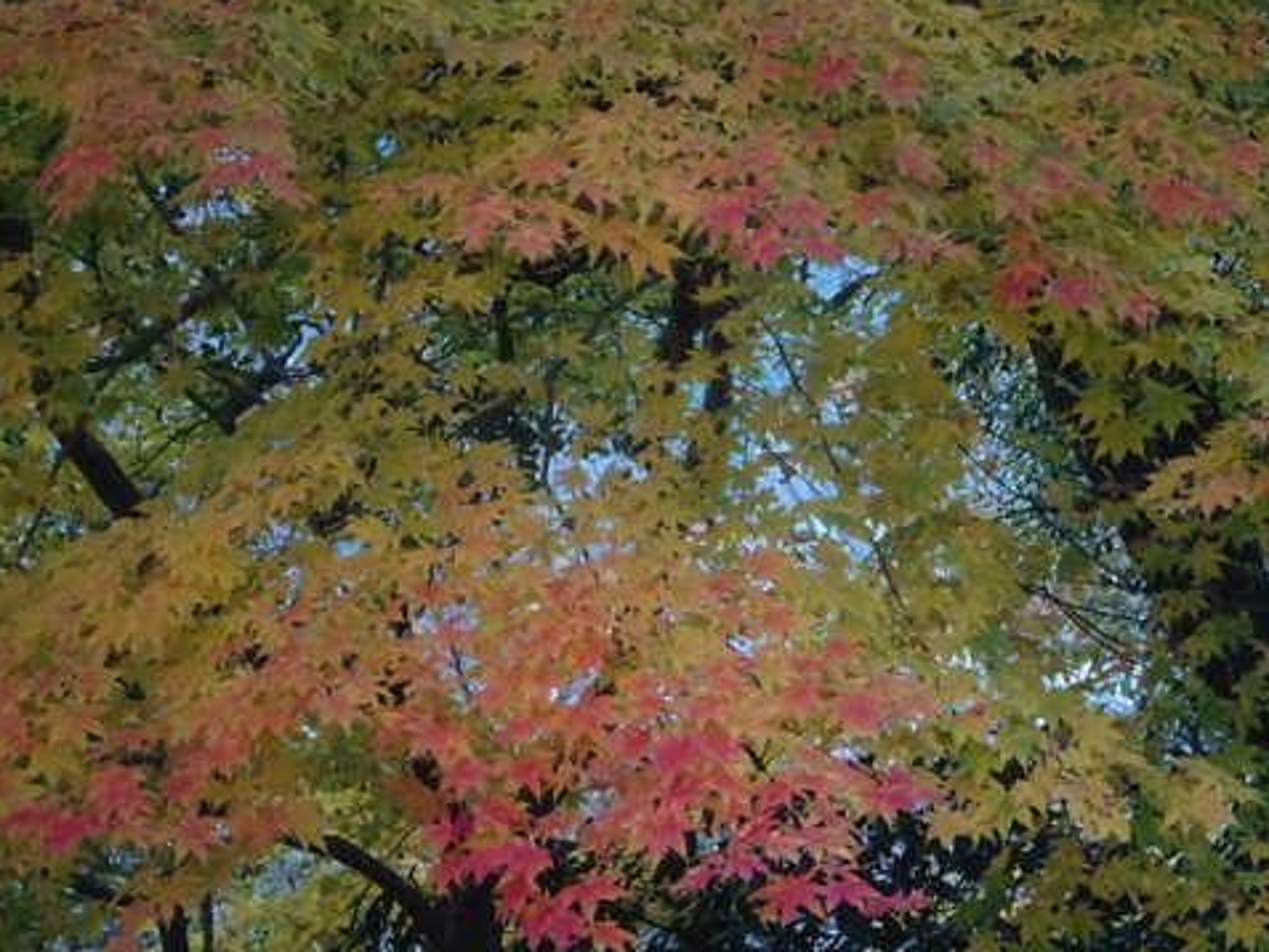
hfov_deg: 14.8
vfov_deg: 11.2
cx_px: 620
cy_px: 472
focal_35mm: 133
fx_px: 4877
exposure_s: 1/160
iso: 1600
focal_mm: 21.66
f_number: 5.6
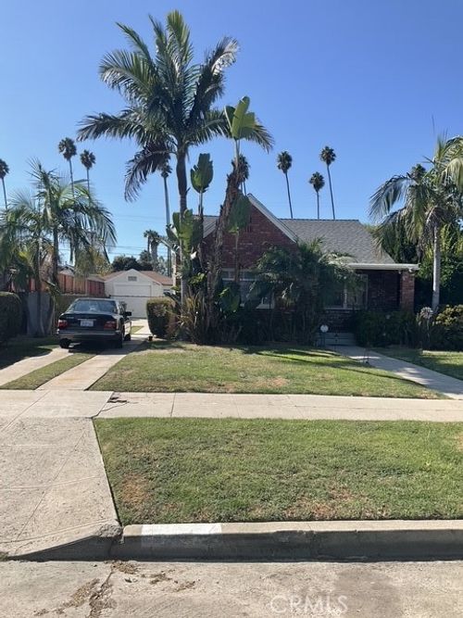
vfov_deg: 61.7
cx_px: 232
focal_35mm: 29
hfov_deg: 48.2
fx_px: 517
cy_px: 309
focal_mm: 3
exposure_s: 1/1626
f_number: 1.8
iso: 25
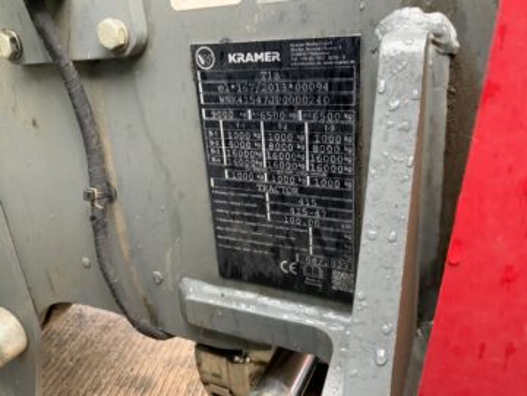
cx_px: 264
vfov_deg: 48.2
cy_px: 198
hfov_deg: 61.7
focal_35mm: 29
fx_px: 442
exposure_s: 1/60
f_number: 1.8
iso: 200
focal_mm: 3
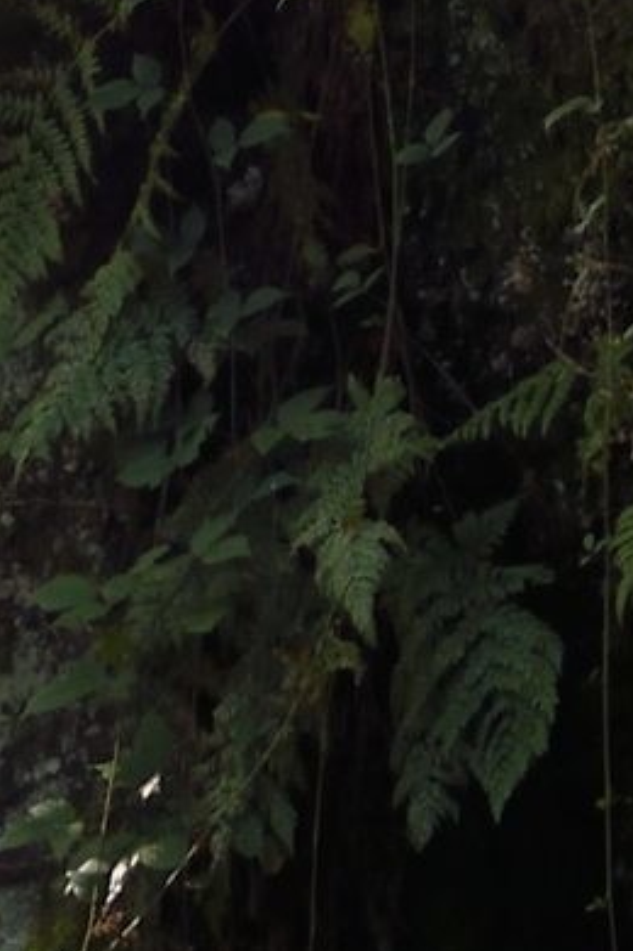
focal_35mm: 258
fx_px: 6816
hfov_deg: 5.2
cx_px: -898
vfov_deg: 7.3
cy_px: -1579
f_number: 9
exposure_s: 1/80
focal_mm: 42
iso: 400
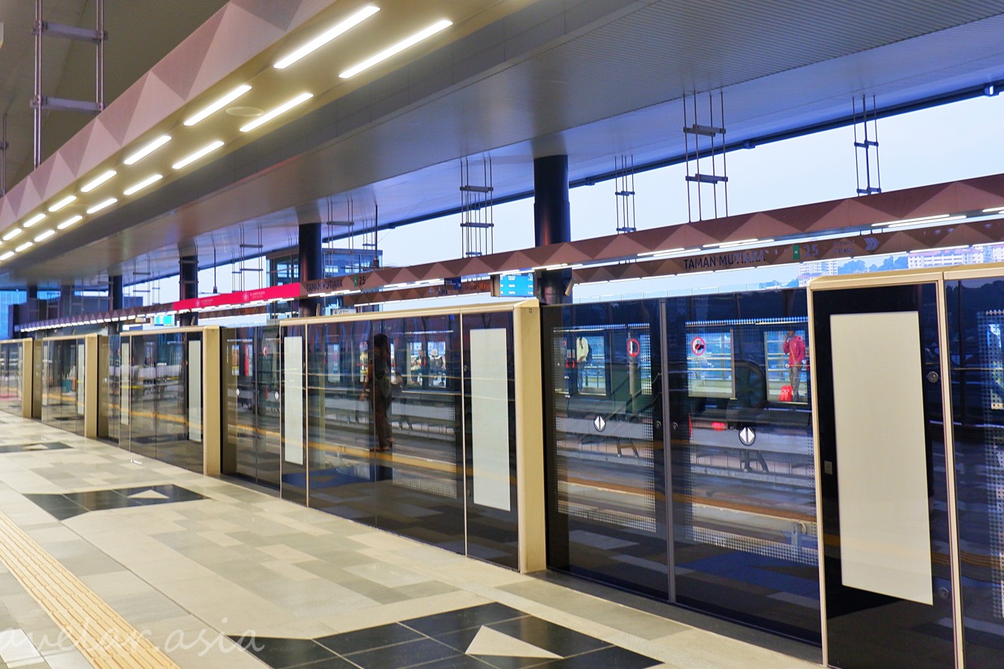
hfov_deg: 55.7
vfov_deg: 38.8
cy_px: 274
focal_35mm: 34
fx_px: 948
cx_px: 459
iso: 800
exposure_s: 1/34
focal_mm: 15
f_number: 3.5
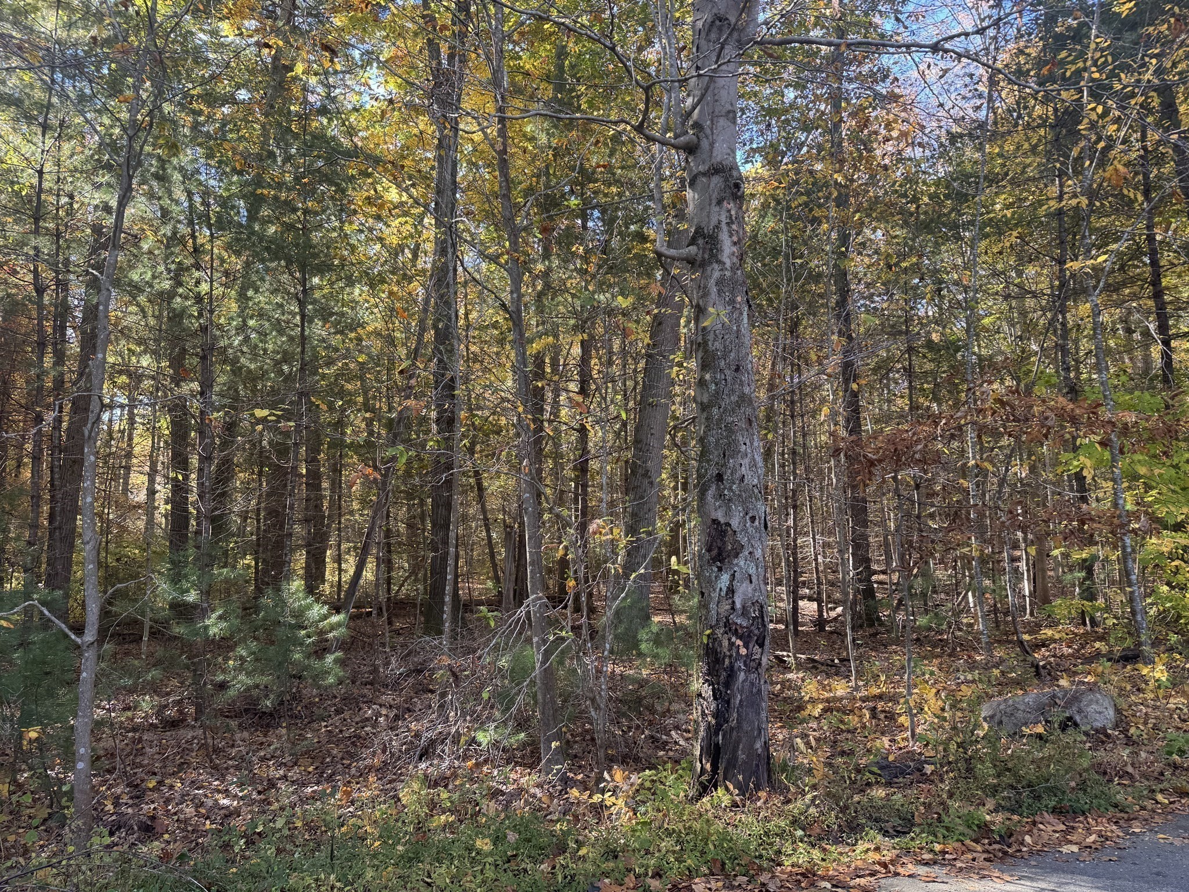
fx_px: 824
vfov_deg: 56.8
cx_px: 594
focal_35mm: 24
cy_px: 446
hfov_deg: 71.6
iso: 64
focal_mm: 6.76
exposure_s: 1/121
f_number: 1.78
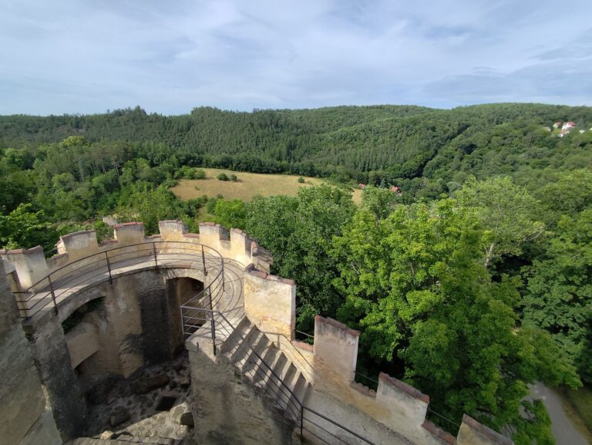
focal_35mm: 16
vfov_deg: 78.2
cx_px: 296
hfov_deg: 94.5
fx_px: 274
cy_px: 222
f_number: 2.2
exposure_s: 1/1508
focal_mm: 1.65
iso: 50
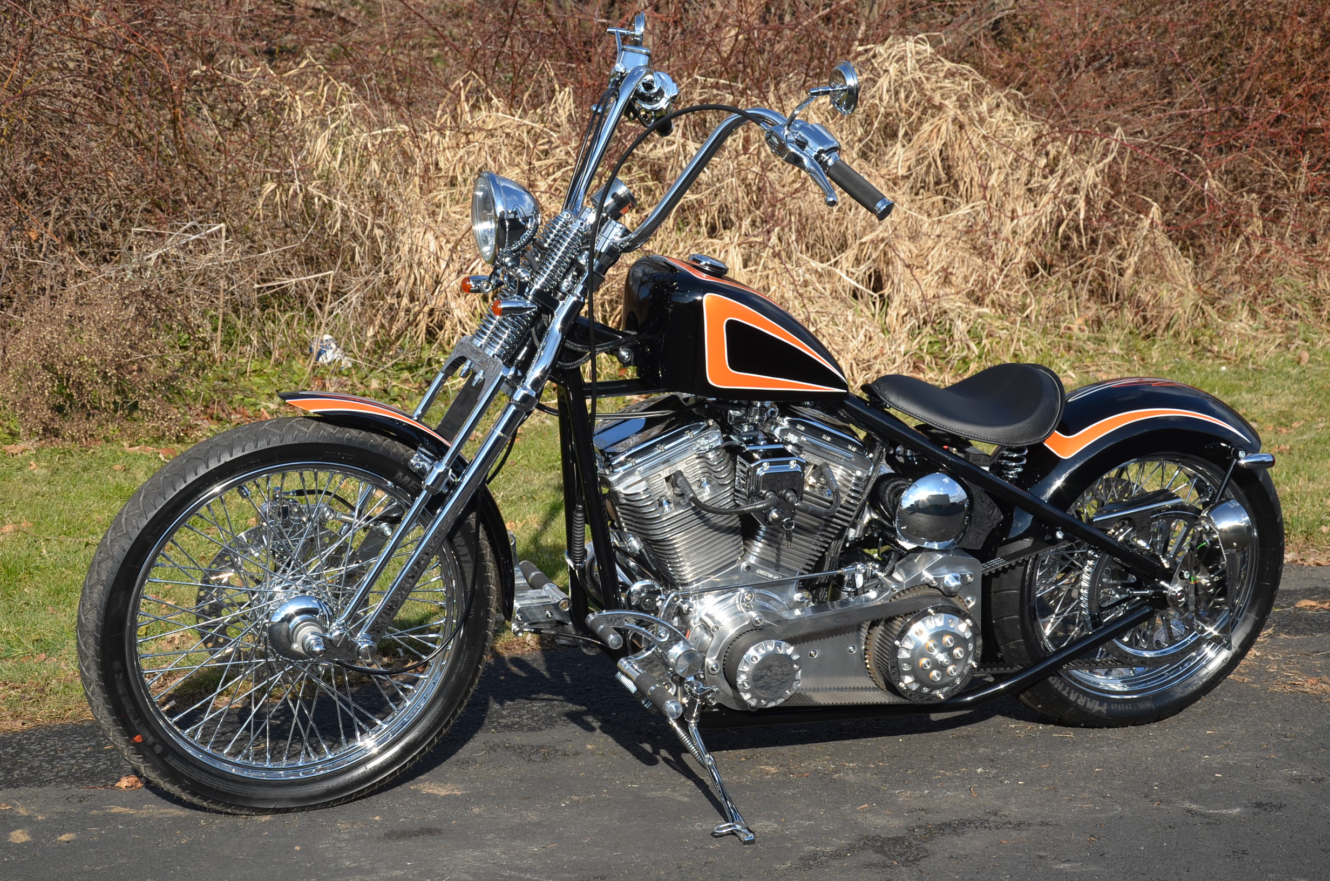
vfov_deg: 18.8
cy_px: 440
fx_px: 2654
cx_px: 665
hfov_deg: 28.1
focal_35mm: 72
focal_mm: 48
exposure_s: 1/250
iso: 125
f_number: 8
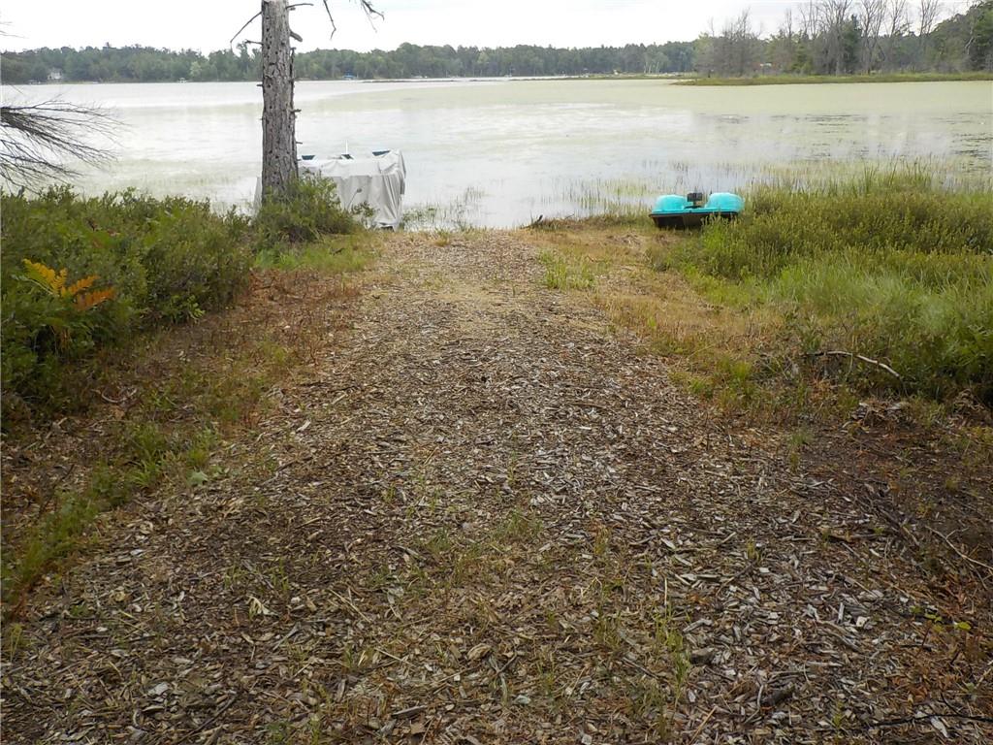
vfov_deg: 46.8
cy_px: 372
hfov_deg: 60.0
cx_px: 496
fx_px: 861
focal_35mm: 30
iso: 125
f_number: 3.3
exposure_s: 1/200
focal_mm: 4.1
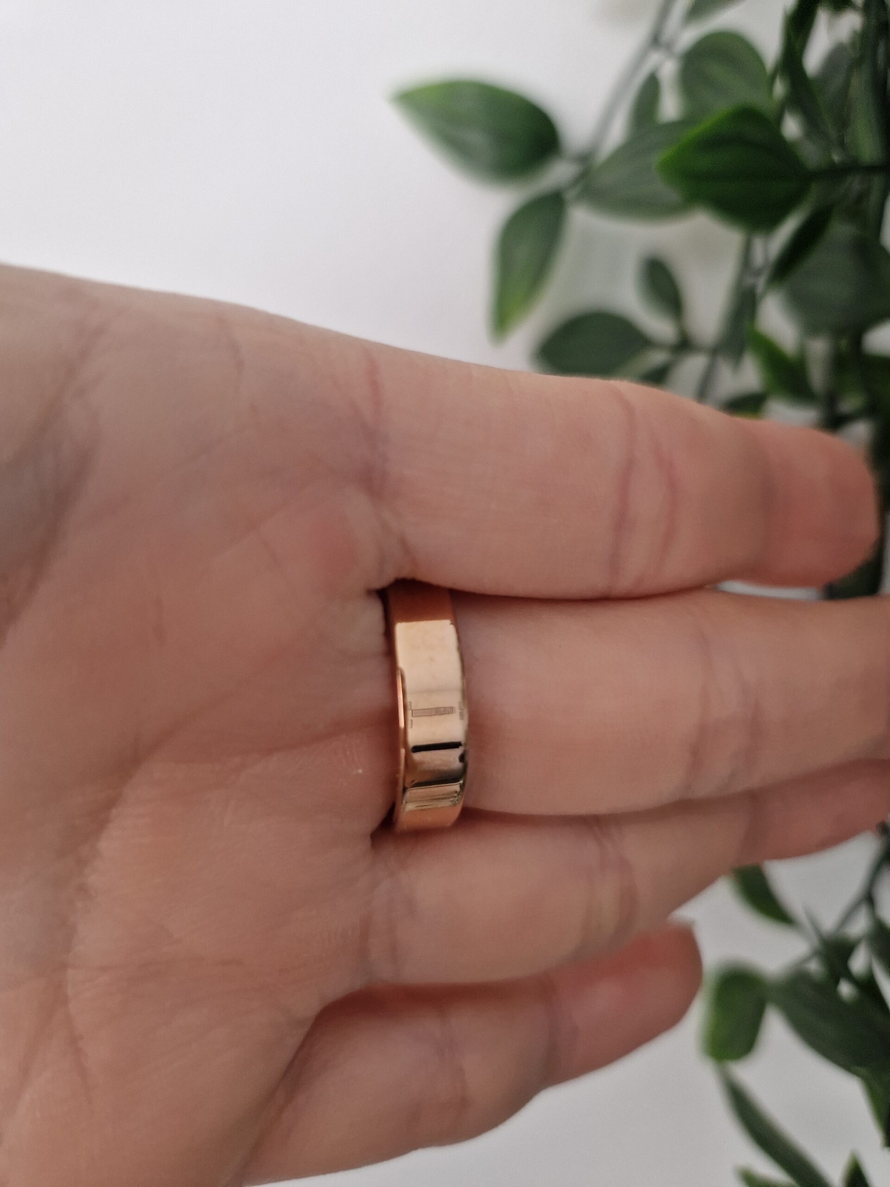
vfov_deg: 73.9
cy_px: 594
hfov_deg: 58.9
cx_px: 445
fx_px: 788
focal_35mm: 23
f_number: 1.8
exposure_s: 1/180
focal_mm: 5.4
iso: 50
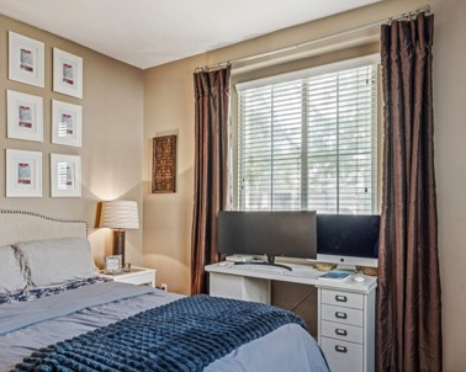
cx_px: 152
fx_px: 388
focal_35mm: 28
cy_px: 208
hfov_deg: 60.4
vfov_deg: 51.2
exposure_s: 1/2
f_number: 13
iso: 100
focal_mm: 17.7
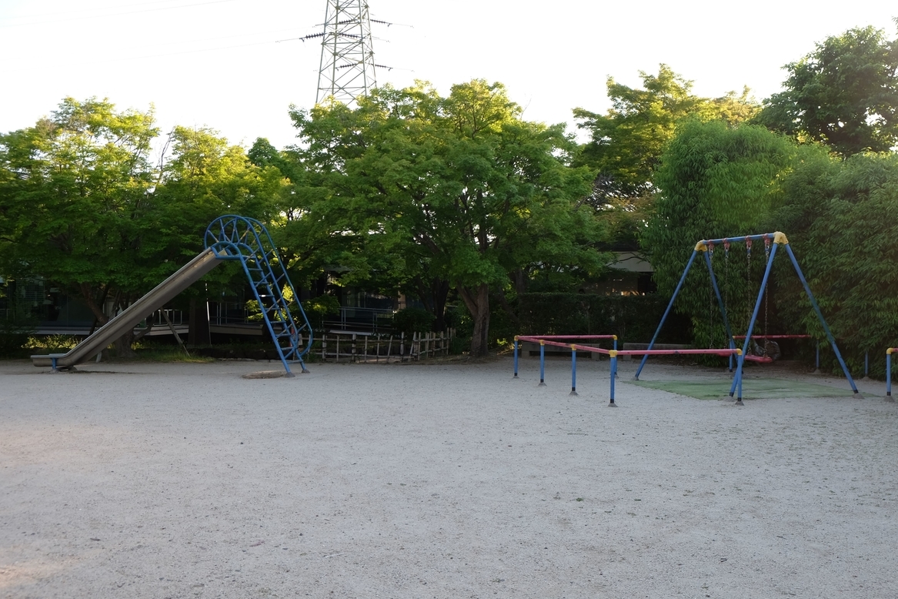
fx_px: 898
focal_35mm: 36
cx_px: 456
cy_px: 298
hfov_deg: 53.1
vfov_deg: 36.9
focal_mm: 23.3
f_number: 5
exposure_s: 1/125
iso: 200
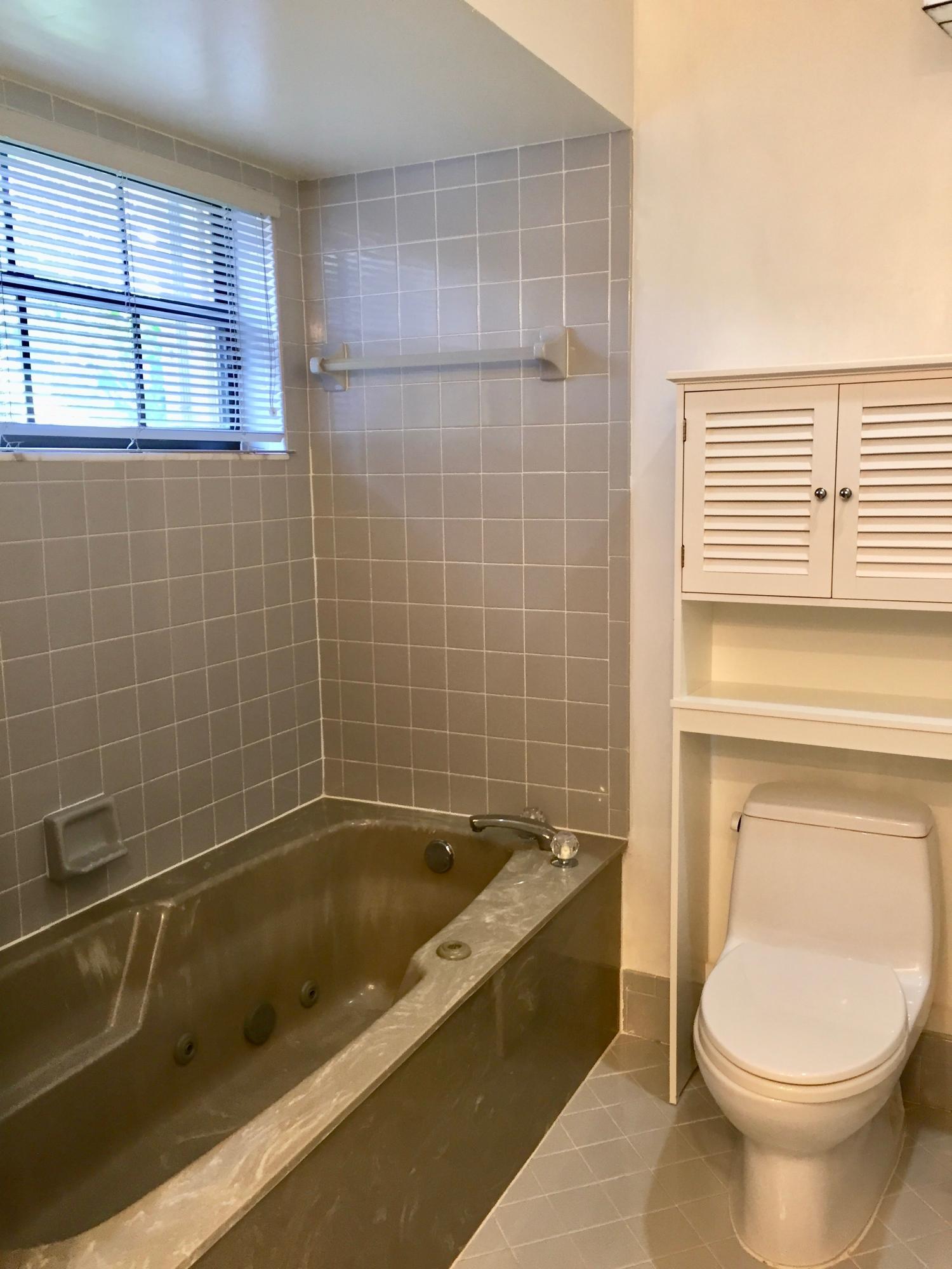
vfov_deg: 61.7
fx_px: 1063
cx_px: 476
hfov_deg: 48.2
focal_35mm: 29
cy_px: 634
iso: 64
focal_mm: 4.15
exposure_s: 1/30
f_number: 2.2
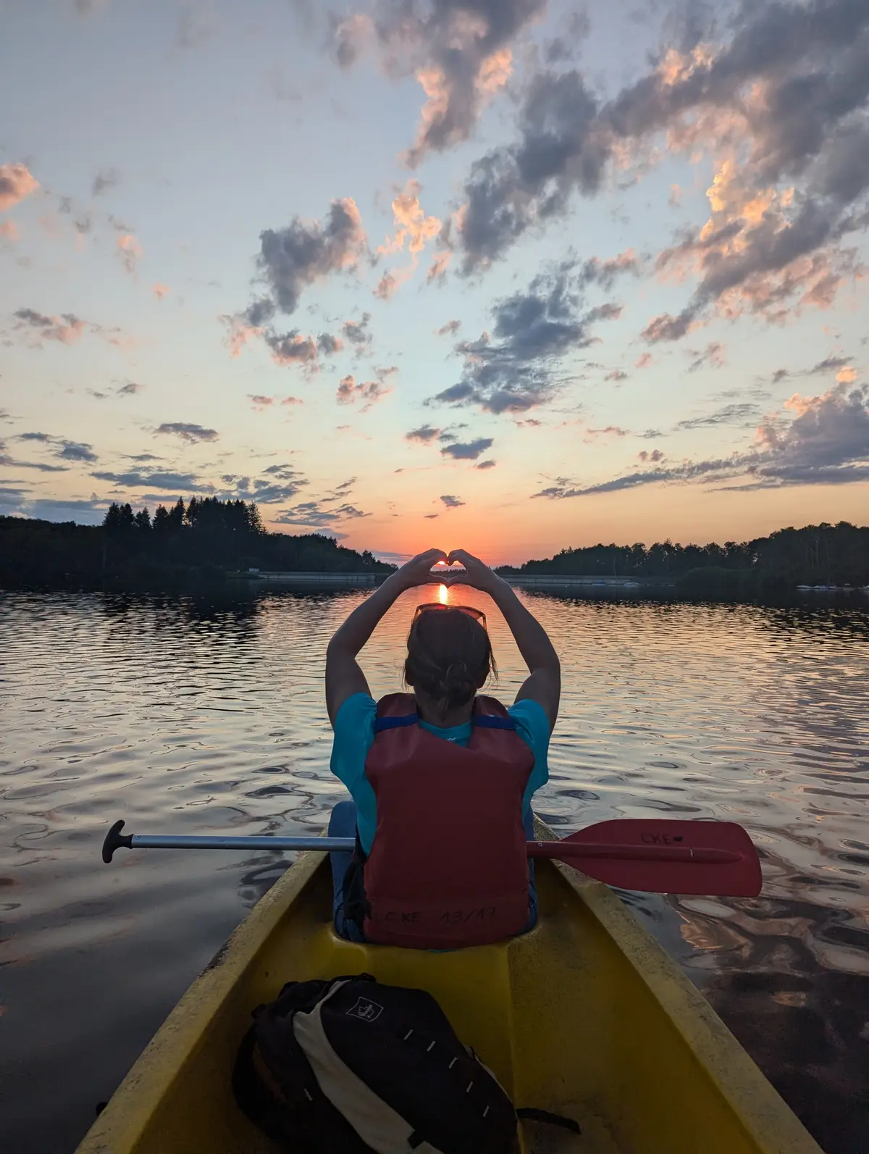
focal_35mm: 24
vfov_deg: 71.5
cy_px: 577
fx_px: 801
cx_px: 434
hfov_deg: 57.0
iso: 48
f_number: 1.85
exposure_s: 1/864
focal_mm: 6.81
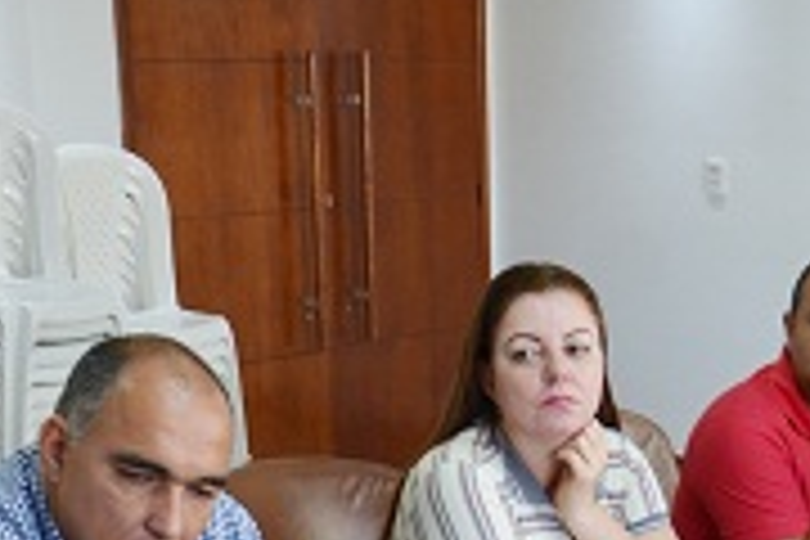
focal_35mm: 96
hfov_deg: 20.5
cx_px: 824
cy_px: 932
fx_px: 2160
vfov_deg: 13.1
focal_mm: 18
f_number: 4
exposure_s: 1/60
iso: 400
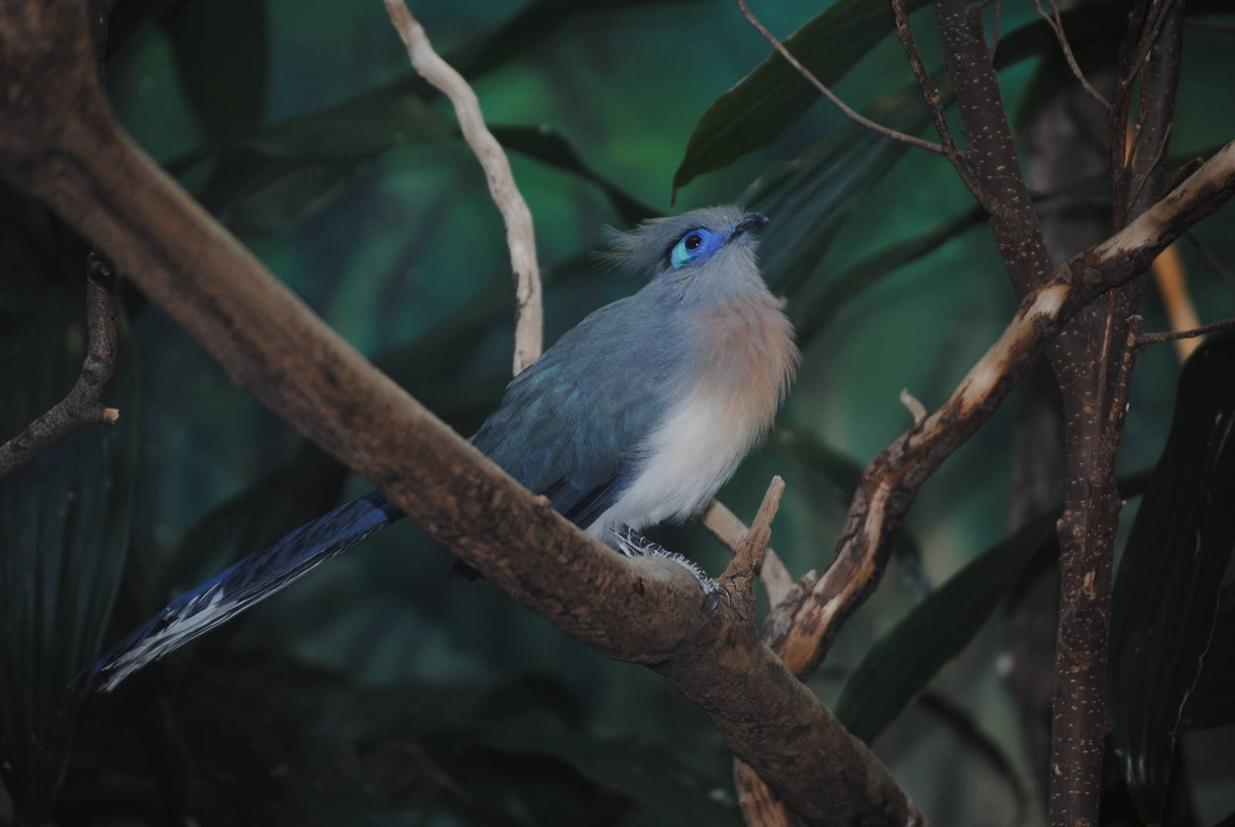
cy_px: 414
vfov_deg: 9.4
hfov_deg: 13.9
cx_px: 618
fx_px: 5049
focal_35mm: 147
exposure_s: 1/60
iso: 200
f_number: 4.5
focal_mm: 98
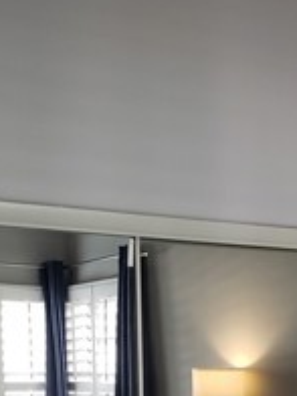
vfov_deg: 21.5
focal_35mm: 85
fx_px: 972
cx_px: 208
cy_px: 461
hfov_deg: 17.3
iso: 250
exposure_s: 1/40
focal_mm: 4.3
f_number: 2.4
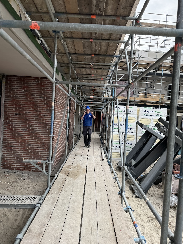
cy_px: 125
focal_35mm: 25
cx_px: 91
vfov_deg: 69.4
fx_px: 176
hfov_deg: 54.9
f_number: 1.78
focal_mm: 6.86
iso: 80
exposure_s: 1/621
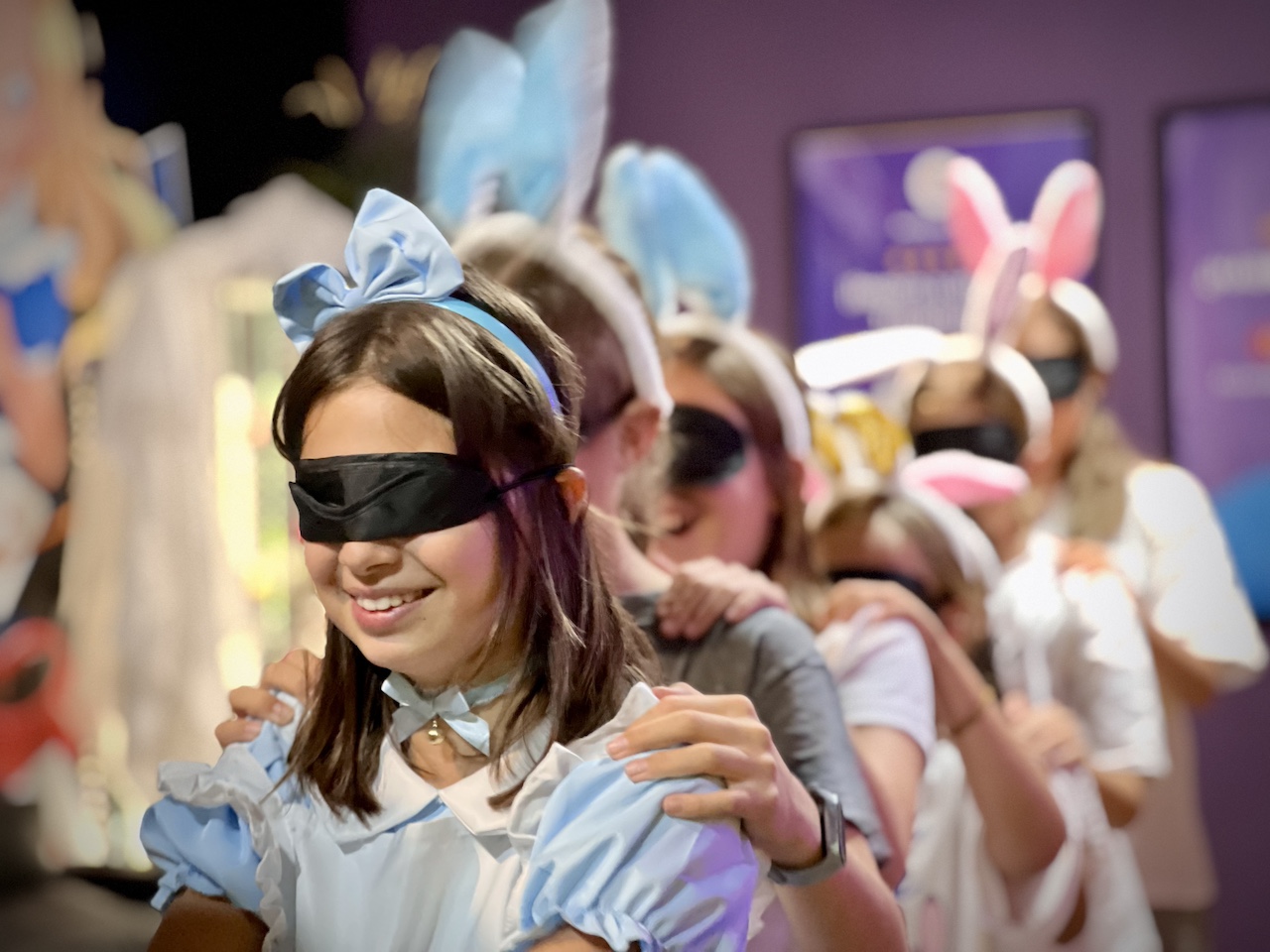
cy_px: 476
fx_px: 2825
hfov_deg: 25.3
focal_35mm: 77
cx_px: 635
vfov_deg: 19.1
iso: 800
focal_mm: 9
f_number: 2.8
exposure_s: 1/14
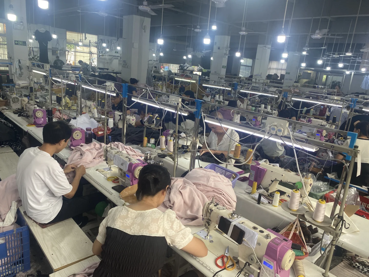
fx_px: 277
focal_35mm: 26
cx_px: 184
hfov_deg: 67.3
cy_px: 138
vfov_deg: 53.1
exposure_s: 1/122
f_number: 1.8
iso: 50
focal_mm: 4.25
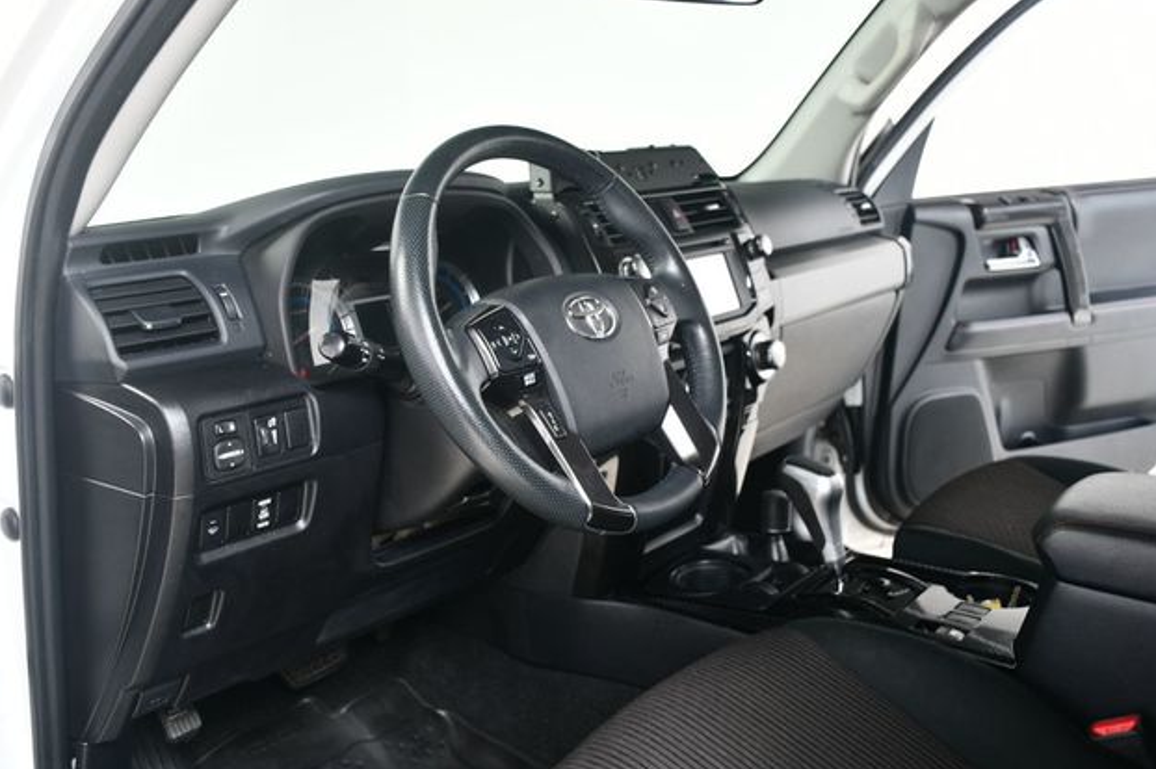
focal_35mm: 35
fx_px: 1123
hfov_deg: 54.5
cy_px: 381
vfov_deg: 37.8
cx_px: 578
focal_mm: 23
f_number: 4
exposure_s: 1/160
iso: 100
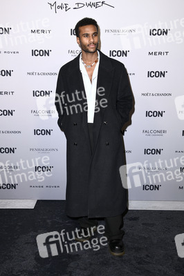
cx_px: 92
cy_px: 138
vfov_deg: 50.7
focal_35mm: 38
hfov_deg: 35.0
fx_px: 292
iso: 1000
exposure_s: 1/250
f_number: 5.6
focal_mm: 38
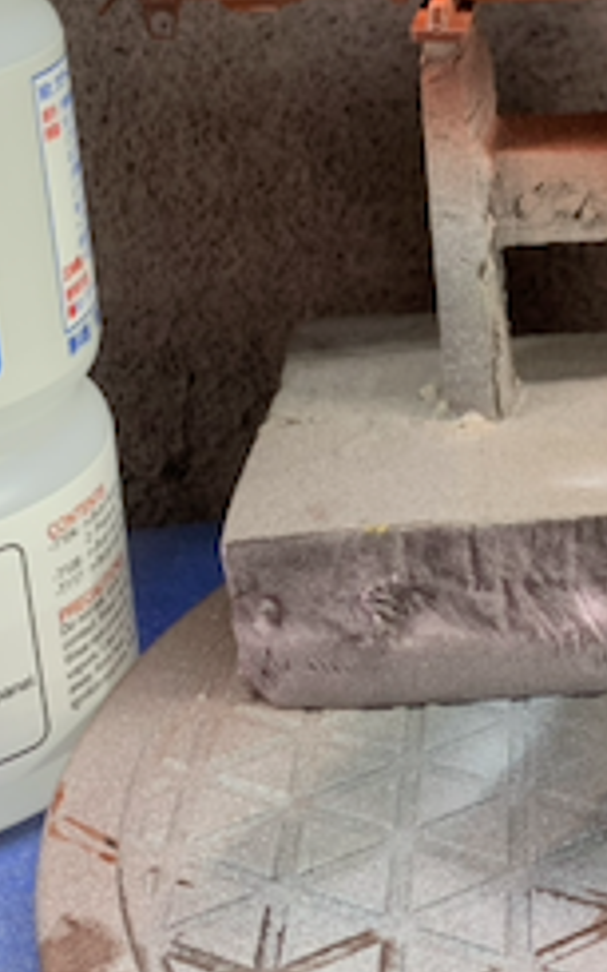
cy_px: 254
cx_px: 524
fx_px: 1907
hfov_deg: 17.9
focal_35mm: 72
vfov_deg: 28.2
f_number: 1.8
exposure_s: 1/65
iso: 40
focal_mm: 4.25
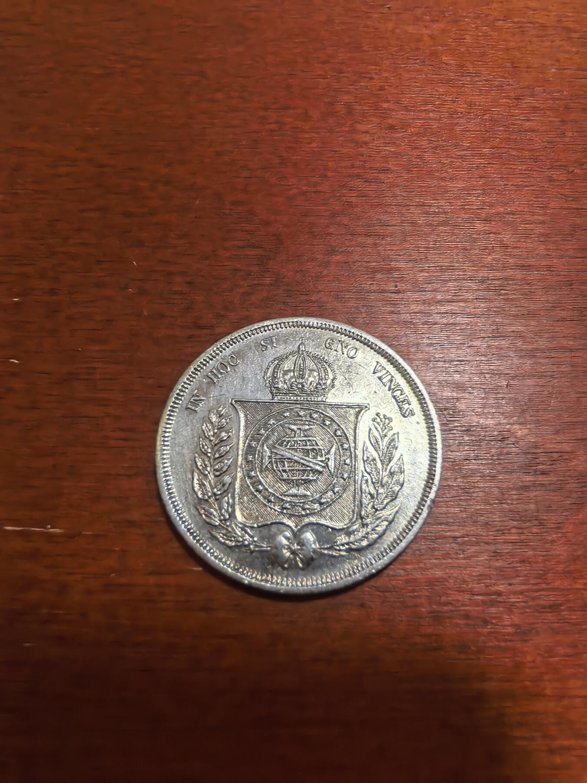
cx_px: 294
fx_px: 543
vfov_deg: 71.6
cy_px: 392
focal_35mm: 24
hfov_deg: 56.8
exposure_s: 1/33.3
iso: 200
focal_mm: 1.68
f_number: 2.2
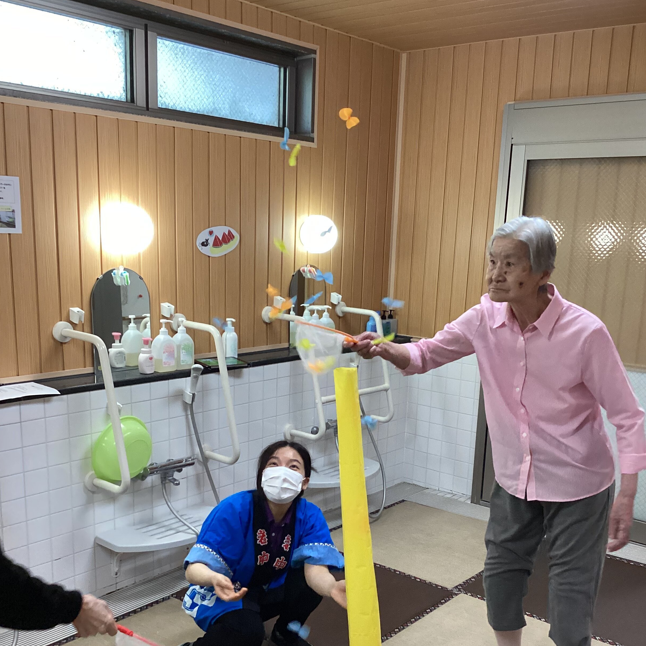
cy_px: 414
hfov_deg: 44.9
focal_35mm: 37
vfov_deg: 44.5
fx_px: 781
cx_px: 326
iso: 250
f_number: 2.4
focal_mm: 3.3
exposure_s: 1/60
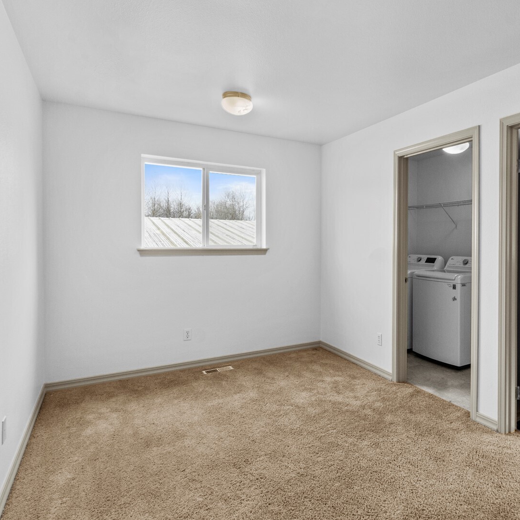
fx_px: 340
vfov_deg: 74.8
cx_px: 353
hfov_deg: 72.3
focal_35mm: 20
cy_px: 259
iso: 400
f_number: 9
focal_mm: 10
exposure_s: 1/25
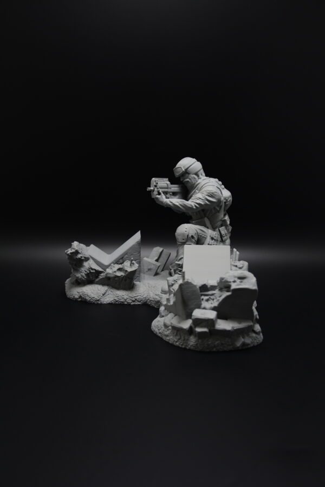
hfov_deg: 41.8
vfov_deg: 59.5
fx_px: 426
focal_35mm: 32
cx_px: 162
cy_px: 244
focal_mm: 21
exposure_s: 1/60
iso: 450
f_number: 4
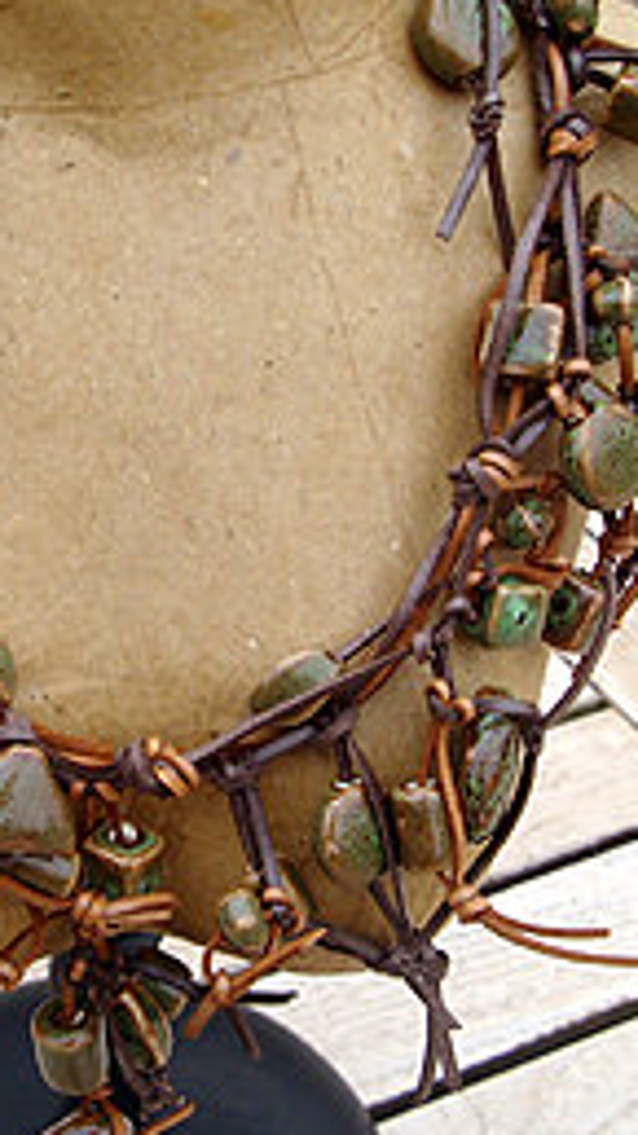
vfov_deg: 34.4
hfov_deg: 19.6
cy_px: 565
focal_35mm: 61
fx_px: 1836
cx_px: 167
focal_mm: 7.6
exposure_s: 1/640
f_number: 5
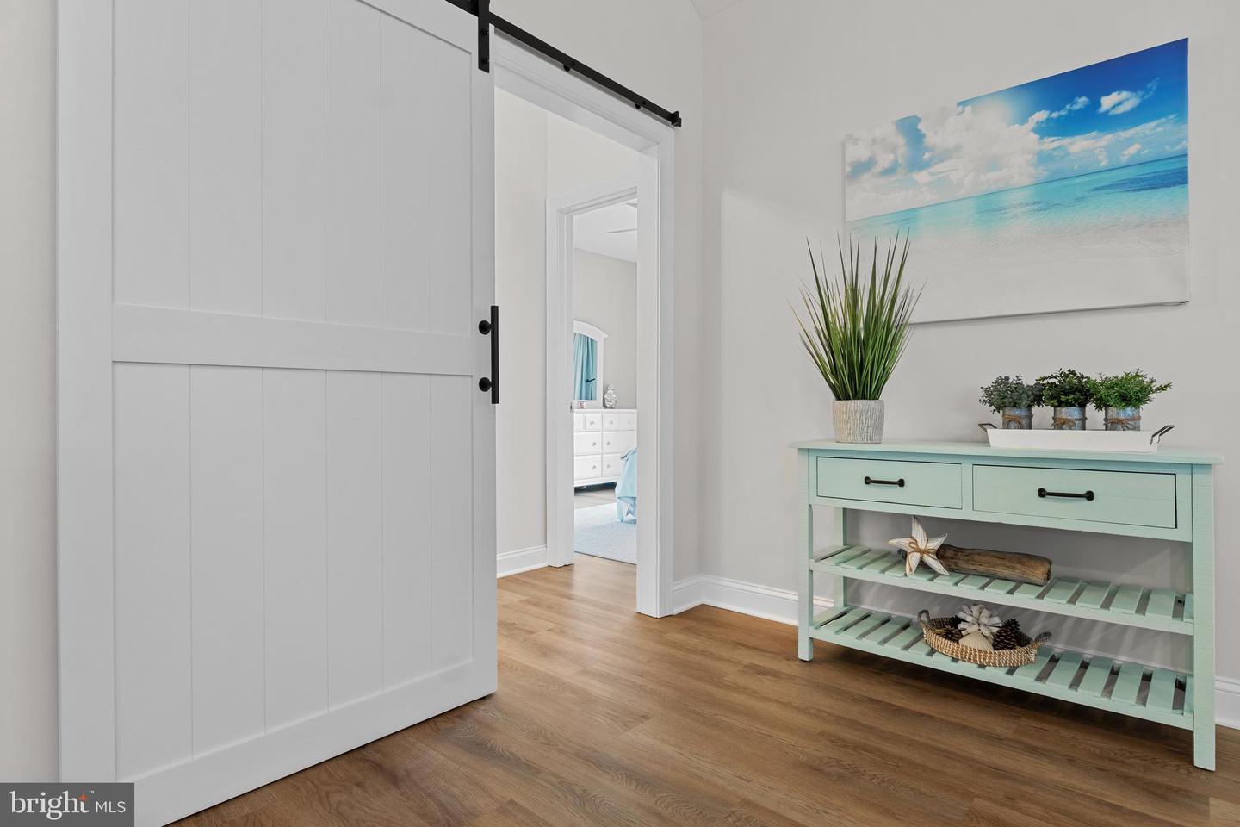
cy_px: 414
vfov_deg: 66.1
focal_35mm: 18
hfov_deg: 88.6
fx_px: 635
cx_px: 620
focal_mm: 12.3
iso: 200
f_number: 7.1
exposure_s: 2
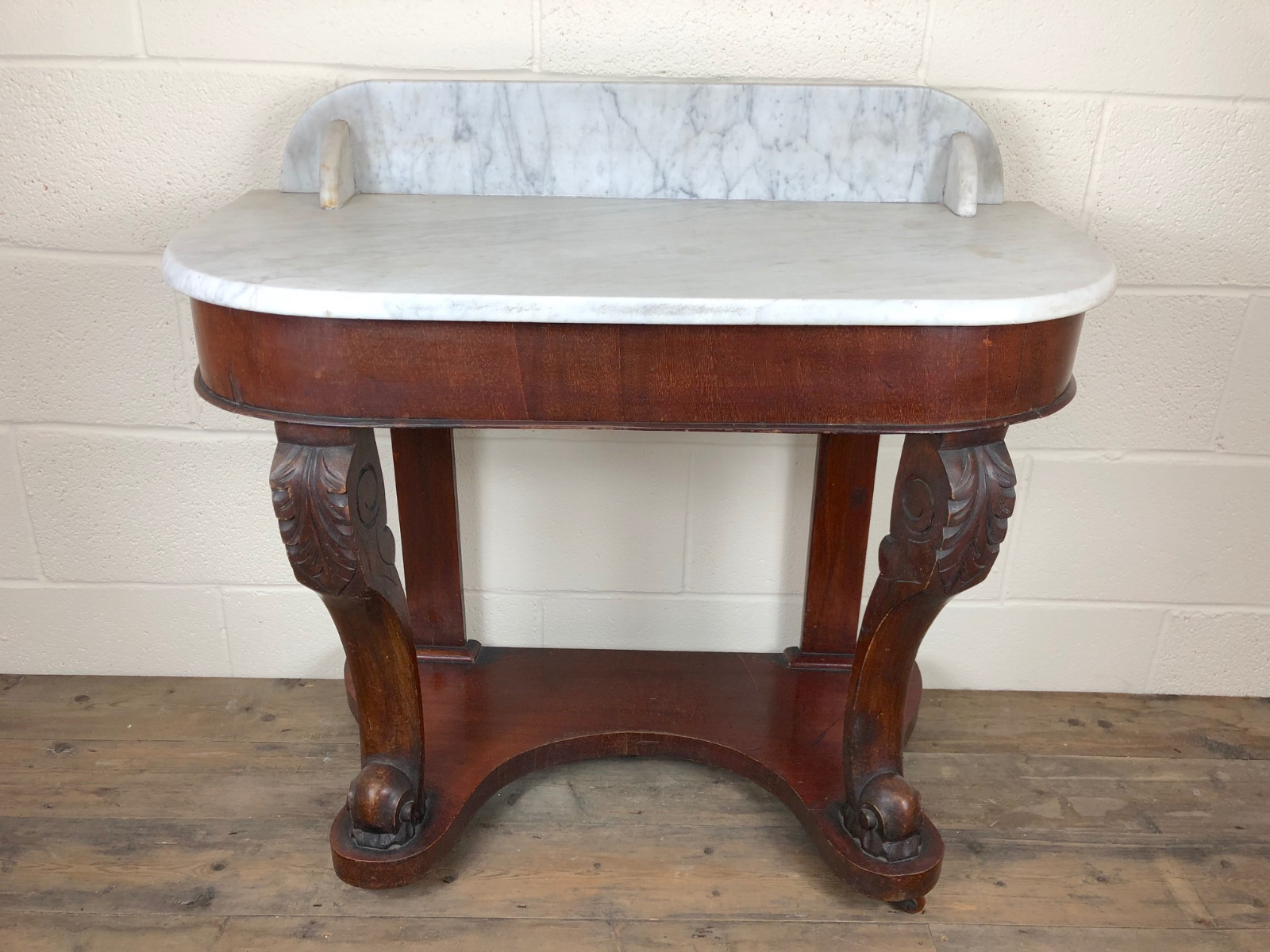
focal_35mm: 28
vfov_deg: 49.7
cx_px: 635
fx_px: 1027
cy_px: 476
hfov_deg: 63.4
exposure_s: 1/100
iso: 40
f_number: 1.8
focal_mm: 4
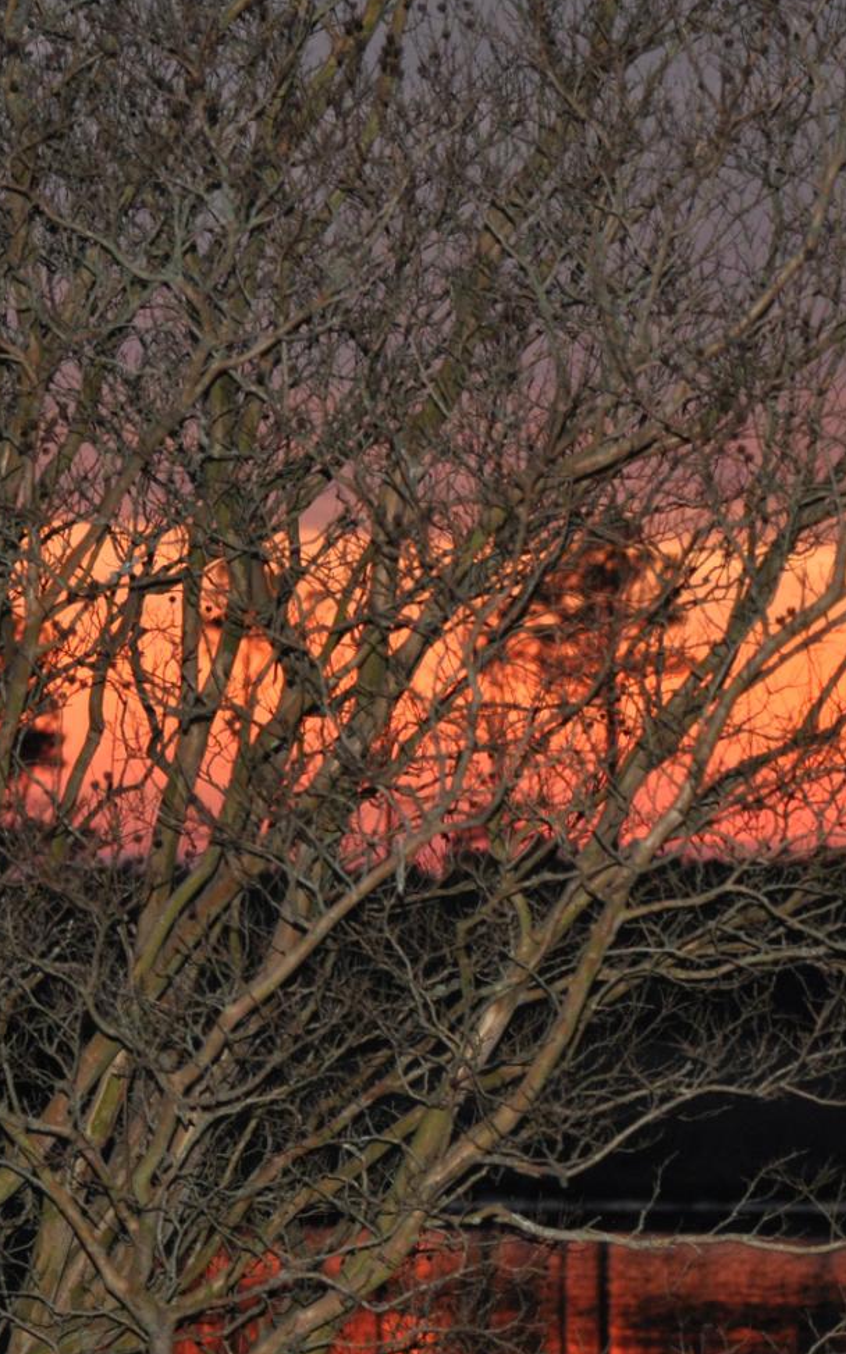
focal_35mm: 225
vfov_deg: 9.3
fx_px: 8301
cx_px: 1074
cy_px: 889
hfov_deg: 5.8
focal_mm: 70
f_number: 4.5
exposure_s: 1/60
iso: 800
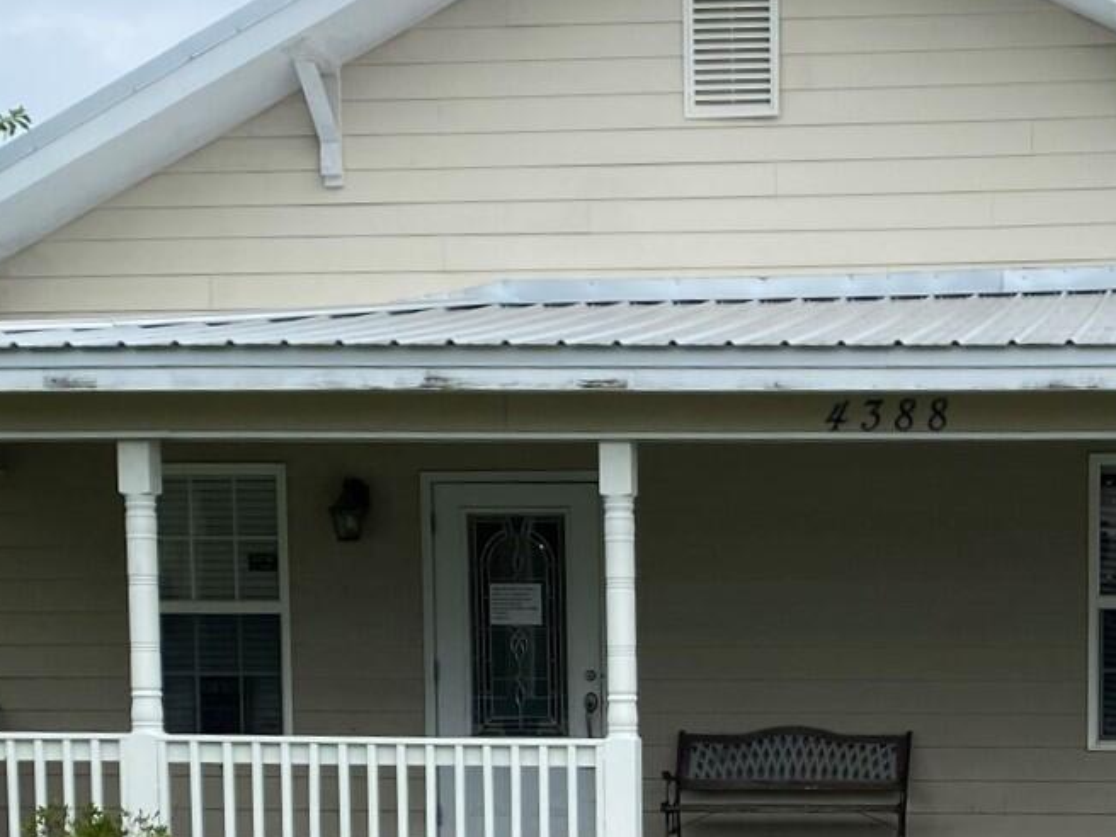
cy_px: 860
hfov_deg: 24.5
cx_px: 926
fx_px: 2515
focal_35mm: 78
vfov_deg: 18.4
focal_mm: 4.25
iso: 32
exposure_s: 1/1346
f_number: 1.8
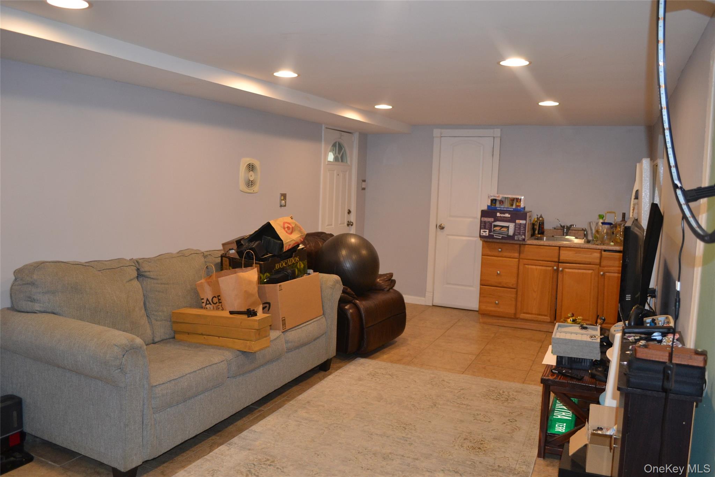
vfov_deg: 47.9
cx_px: 358
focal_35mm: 27
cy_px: 238
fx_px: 536
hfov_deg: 67.4
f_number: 3.5
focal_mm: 18
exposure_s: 1/60
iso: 640
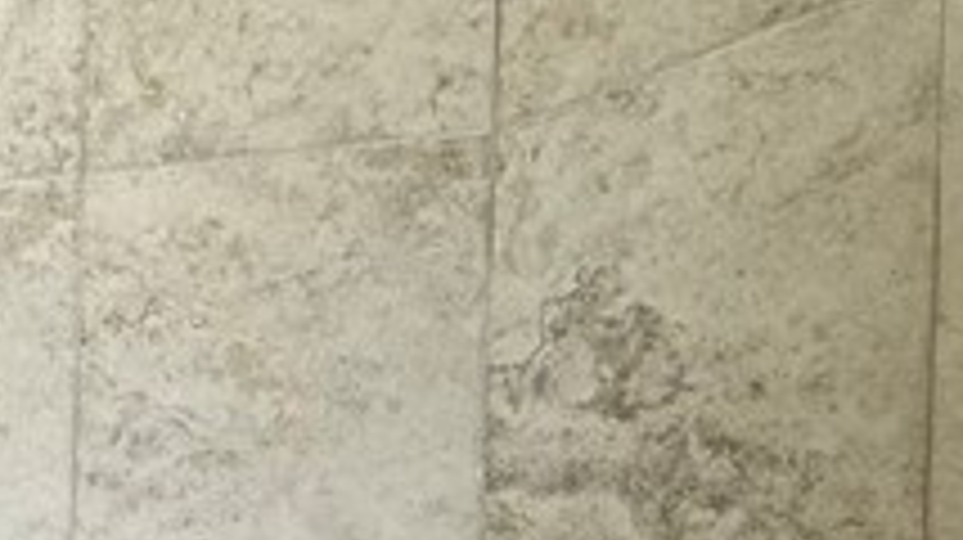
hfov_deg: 22.8
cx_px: -531
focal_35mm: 73
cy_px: 918
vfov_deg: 14.8
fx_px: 1863
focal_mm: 2.22
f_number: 2.2
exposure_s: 1/120
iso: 125
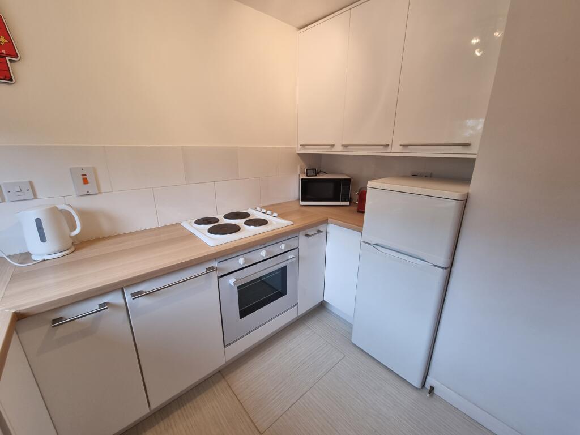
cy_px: 218
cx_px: 290
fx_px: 218
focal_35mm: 13
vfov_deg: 89.9
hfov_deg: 106.2
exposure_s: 1/50
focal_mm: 2.2
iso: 100
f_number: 2.2
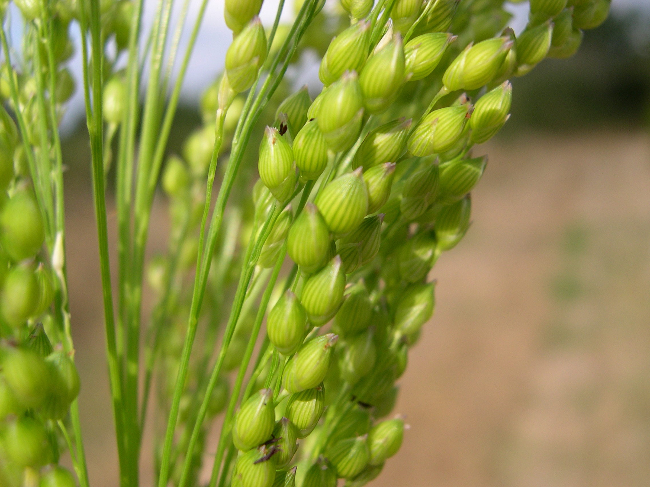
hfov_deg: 49.0
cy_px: 244
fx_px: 714
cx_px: 325
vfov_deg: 37.7
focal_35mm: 38
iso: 100
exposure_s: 1/169
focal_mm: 8
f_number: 7.6
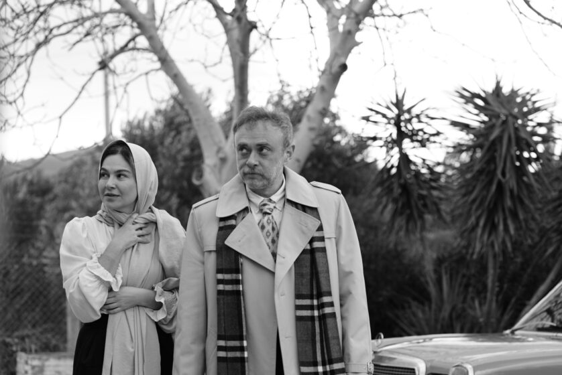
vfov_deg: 10.9
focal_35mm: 126
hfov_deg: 16.2
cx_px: 281
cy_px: 188
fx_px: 1968
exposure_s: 1/640
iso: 1000
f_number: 5.6
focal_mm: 126
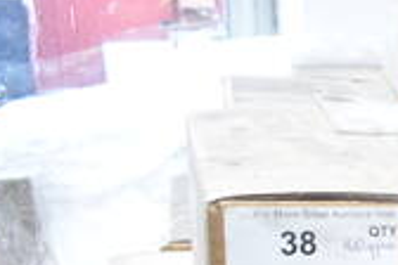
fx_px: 1083
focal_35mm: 98
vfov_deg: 12.8
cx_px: 654
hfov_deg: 17.8
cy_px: 459
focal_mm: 18
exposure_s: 1/30
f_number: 3.5
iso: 560
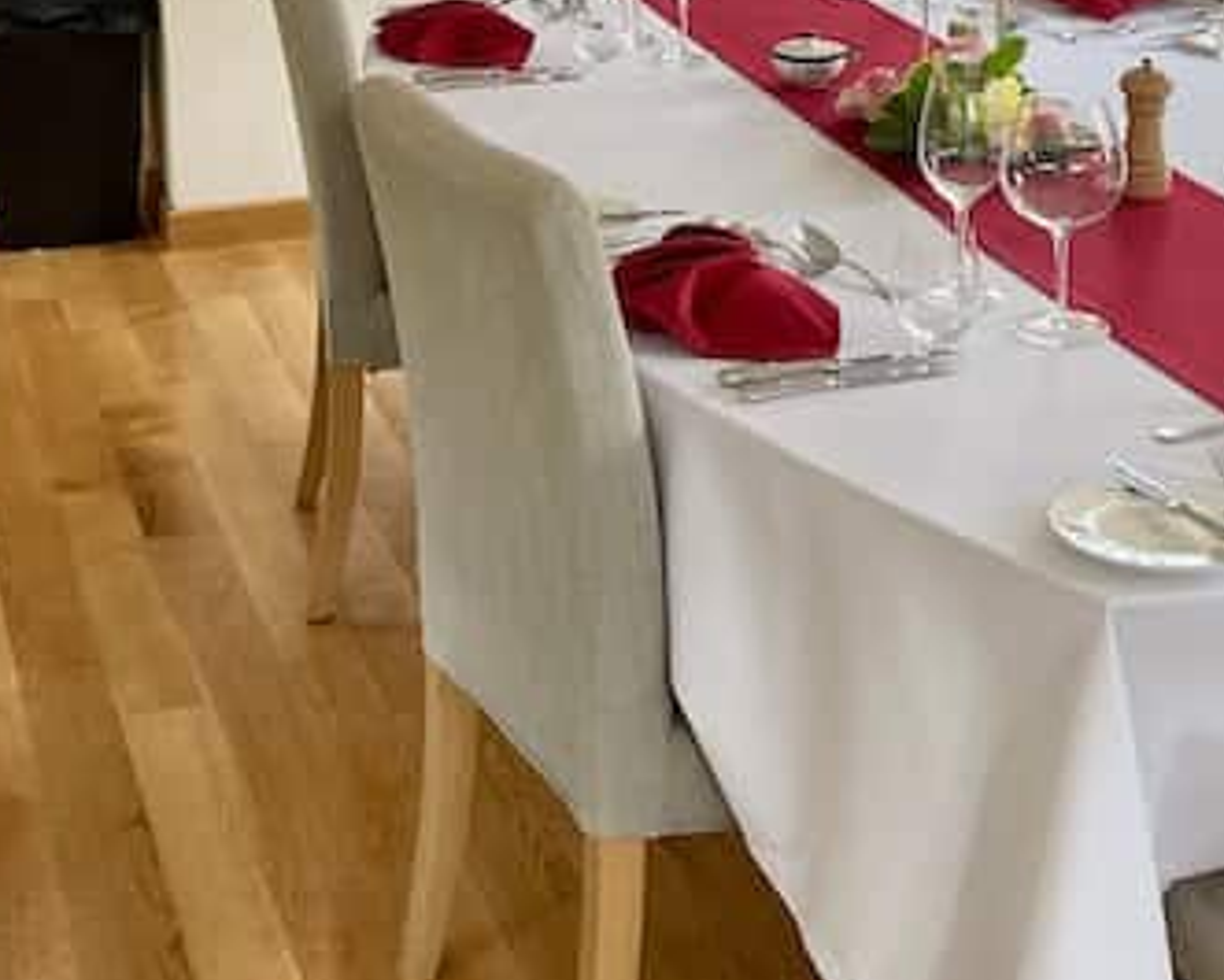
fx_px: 2500
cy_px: 39
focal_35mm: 69
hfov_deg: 27.3
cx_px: 373
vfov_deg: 21.5
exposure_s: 1/121
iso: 125
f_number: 1.6
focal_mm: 4.2
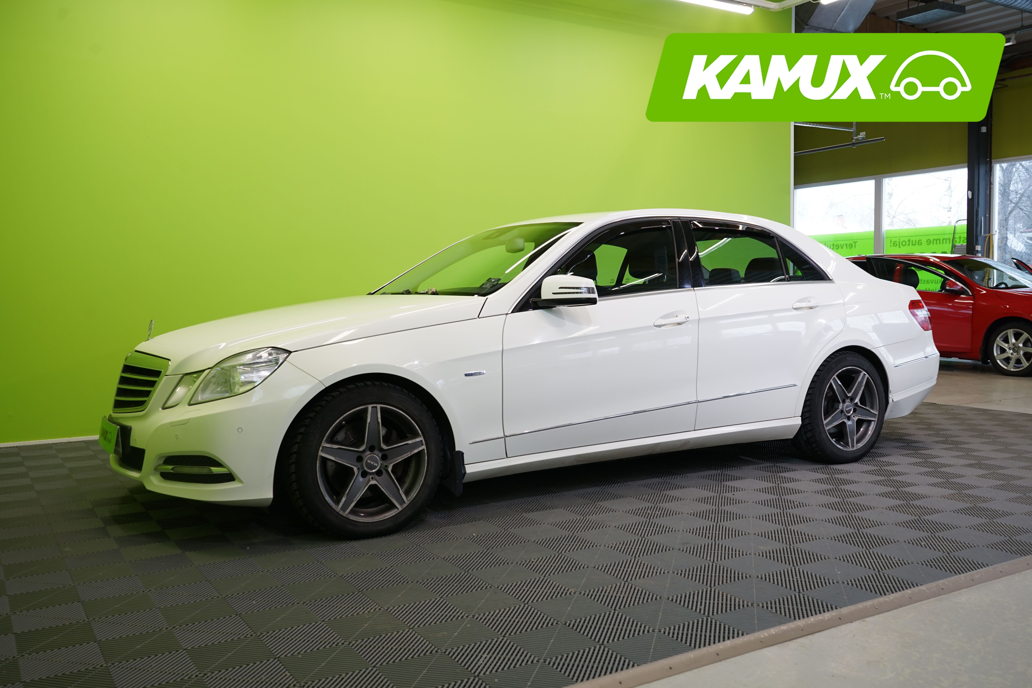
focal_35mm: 31
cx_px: 516
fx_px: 889
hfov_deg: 60.3
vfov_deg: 42.3
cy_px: 344
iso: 400
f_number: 6.3
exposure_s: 1/30
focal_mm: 31
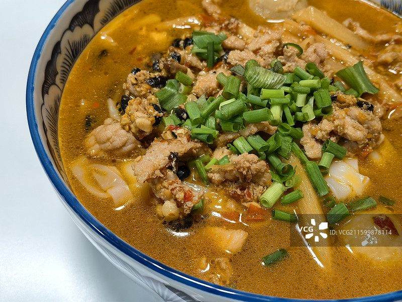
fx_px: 441
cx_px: 201
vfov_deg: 37.7
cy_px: 151
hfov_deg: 49.0
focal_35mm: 38
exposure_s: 1/50
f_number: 2
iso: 200
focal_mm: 5.75
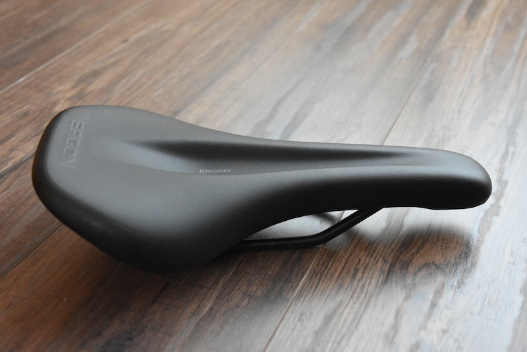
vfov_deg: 26.5
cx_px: 264
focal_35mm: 51
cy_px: 176
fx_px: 747
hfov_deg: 38.9
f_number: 4.5
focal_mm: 34
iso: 6400
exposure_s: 1/30
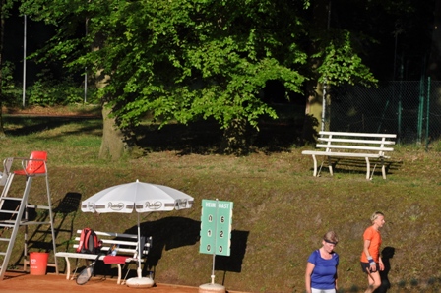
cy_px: 146
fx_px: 1928
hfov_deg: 13.0
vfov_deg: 8.7
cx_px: 220
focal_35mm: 158
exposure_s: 1/400
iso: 200
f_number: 10
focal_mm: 105
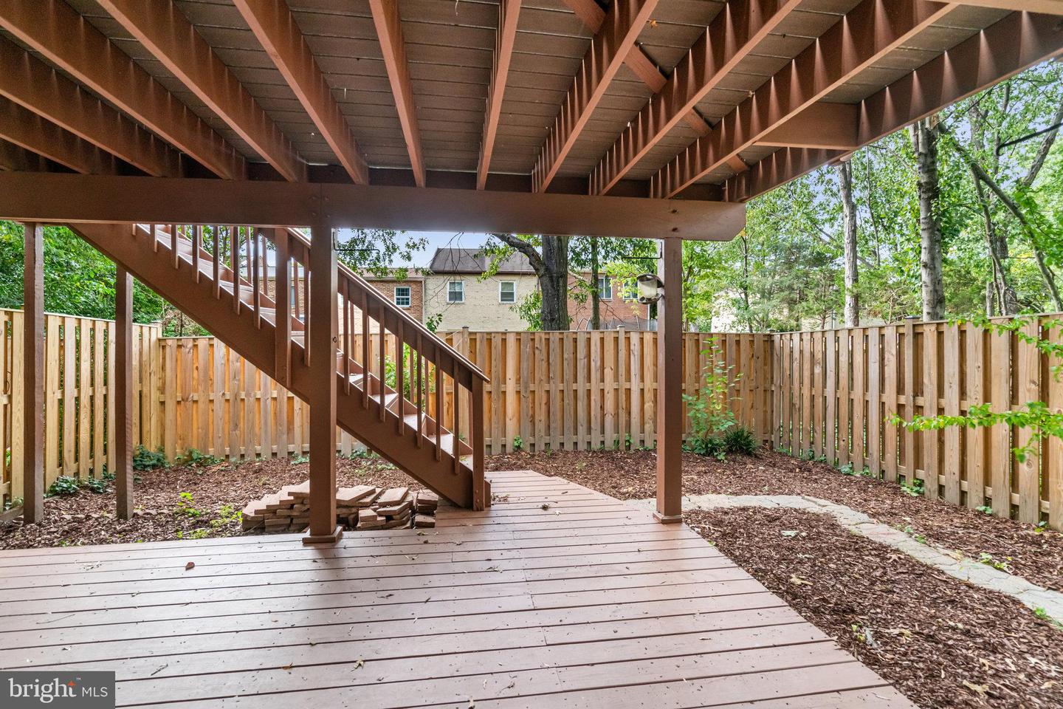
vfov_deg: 73.7
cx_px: 532
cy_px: 354
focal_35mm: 16
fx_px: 472
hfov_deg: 96.7
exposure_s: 1/250
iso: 1250
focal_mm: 16
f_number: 8
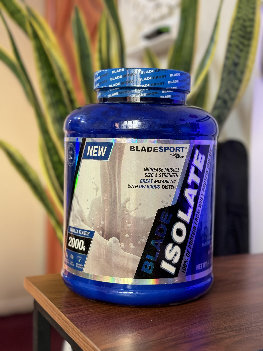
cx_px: 132
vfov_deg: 39.7
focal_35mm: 48
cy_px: 176
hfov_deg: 30.3
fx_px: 486
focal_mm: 6.76
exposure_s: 1/50
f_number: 1.78
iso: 100
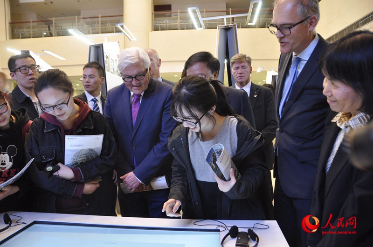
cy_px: 124
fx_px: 279
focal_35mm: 27
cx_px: 186
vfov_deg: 47.8
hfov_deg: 67.5
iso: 640
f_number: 3.5
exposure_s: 1/20
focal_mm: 18
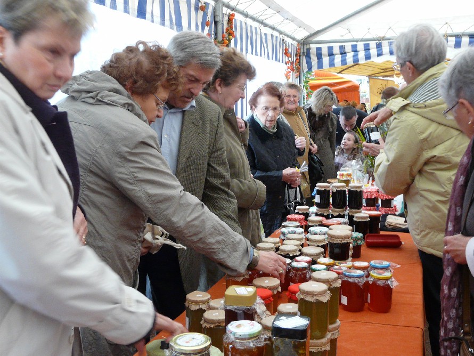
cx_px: 237
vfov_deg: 34.4
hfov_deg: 44.8
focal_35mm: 42
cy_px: 178
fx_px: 575
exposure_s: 1/25
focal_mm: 6.8
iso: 200
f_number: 3.2
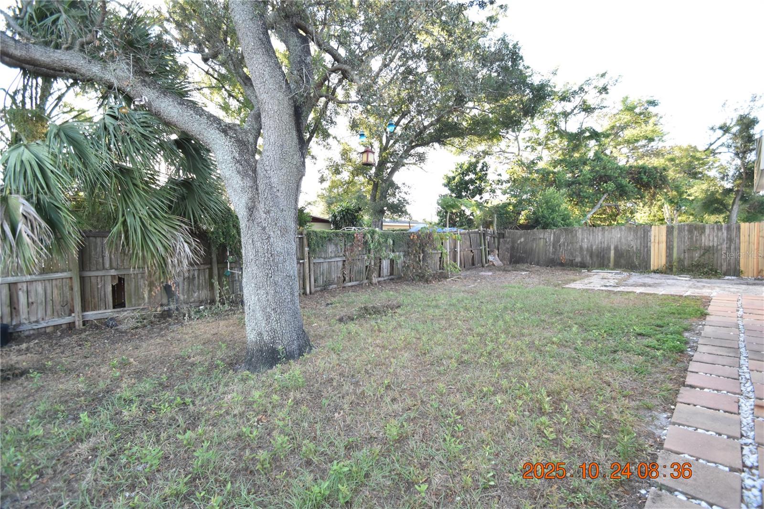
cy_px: 254
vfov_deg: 77.3
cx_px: 382
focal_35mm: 15
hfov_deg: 100.4
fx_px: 318
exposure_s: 1/350
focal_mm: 10
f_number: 3.5
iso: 800
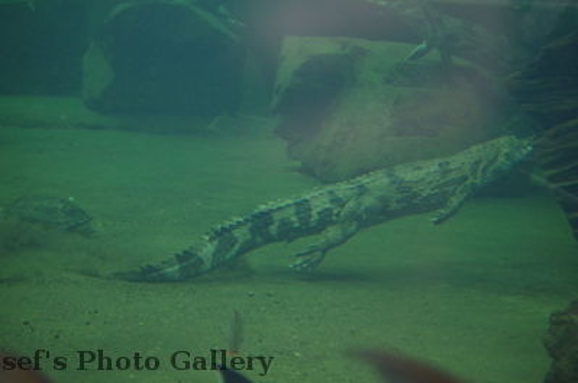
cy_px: 192
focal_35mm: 94
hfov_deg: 21.7
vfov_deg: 14.5
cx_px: 289
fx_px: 1506
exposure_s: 1/125
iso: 1600
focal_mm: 62.5
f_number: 4.5
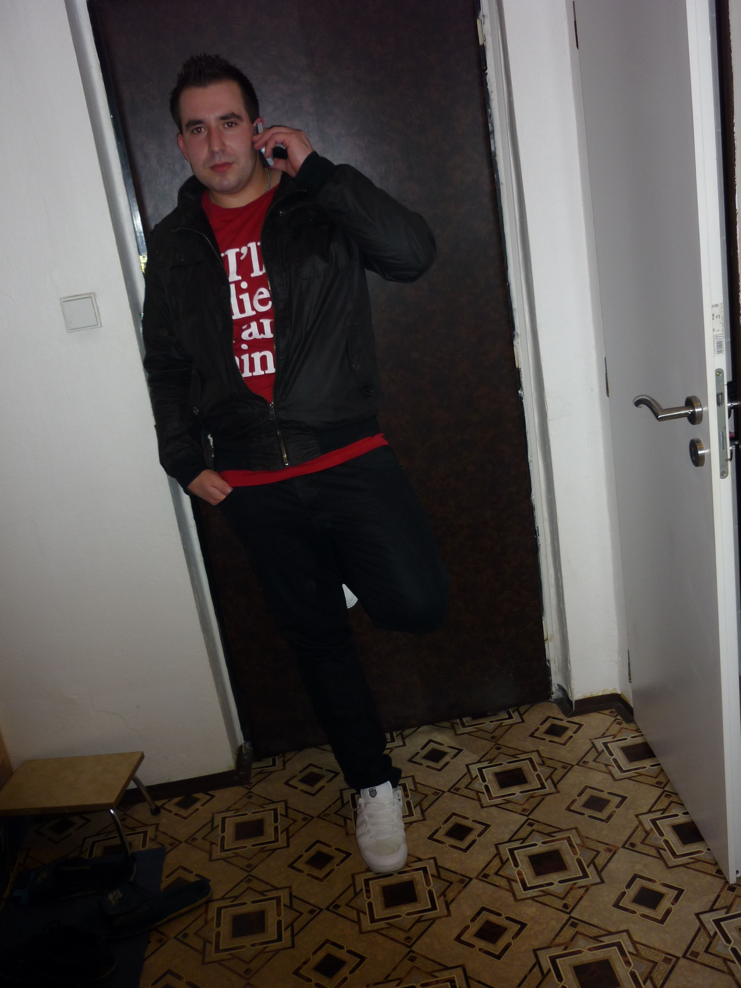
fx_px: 942
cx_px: 370
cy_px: 494
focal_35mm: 33
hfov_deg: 42.9
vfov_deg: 55.4
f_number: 2.8
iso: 100
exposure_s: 1/30
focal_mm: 5.5
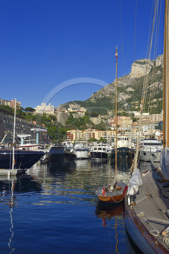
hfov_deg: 28.0
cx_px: 84
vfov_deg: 41.1
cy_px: 127
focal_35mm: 48
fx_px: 338
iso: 200
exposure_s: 1/250
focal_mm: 48
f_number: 14
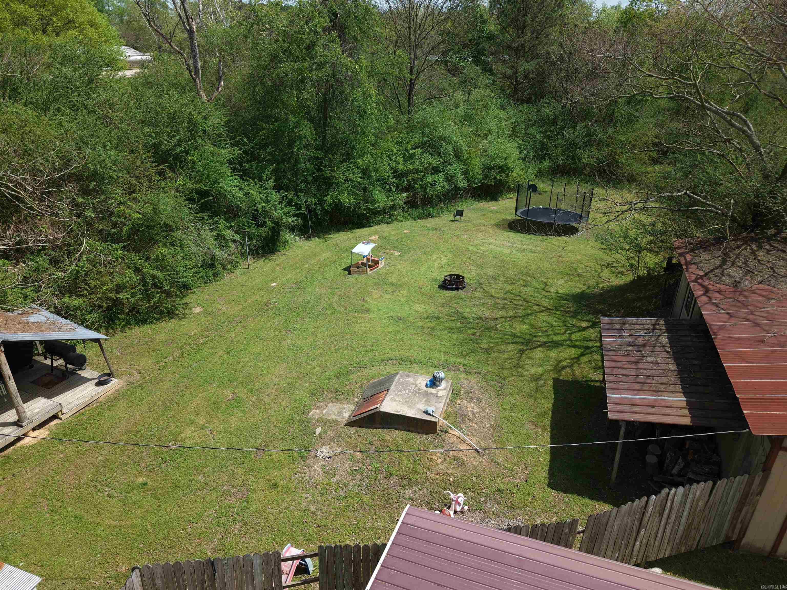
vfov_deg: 56.8
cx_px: 394
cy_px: 295
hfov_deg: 71.6
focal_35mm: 24
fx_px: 546
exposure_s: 1/15
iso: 110
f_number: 1.8
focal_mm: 8.67
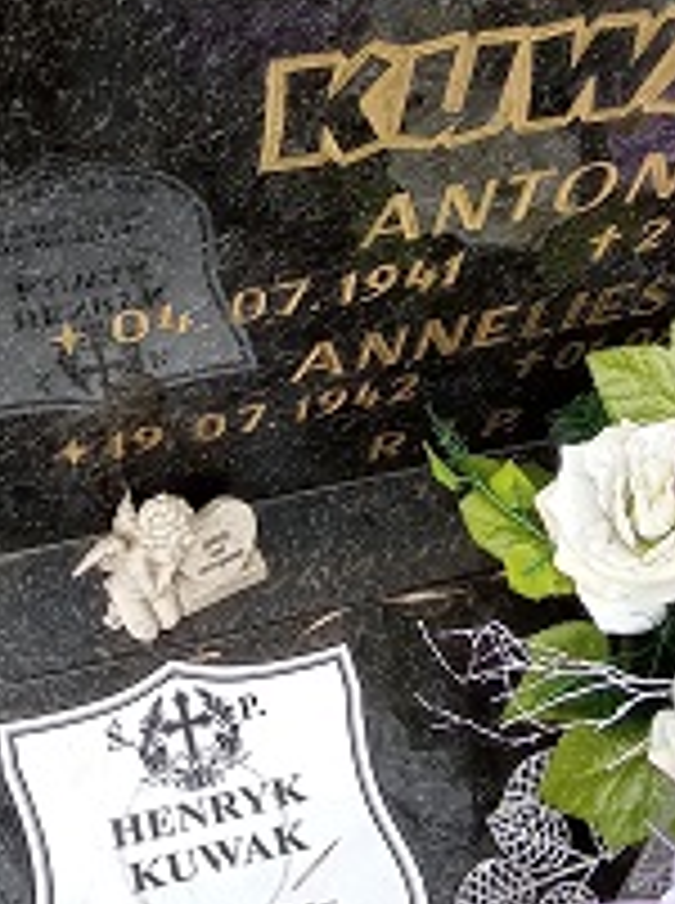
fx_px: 2087
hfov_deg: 18.3
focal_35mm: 80
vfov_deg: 24.4
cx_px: 230
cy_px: 353
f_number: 2.2
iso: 113
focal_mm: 1.65
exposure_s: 1/593
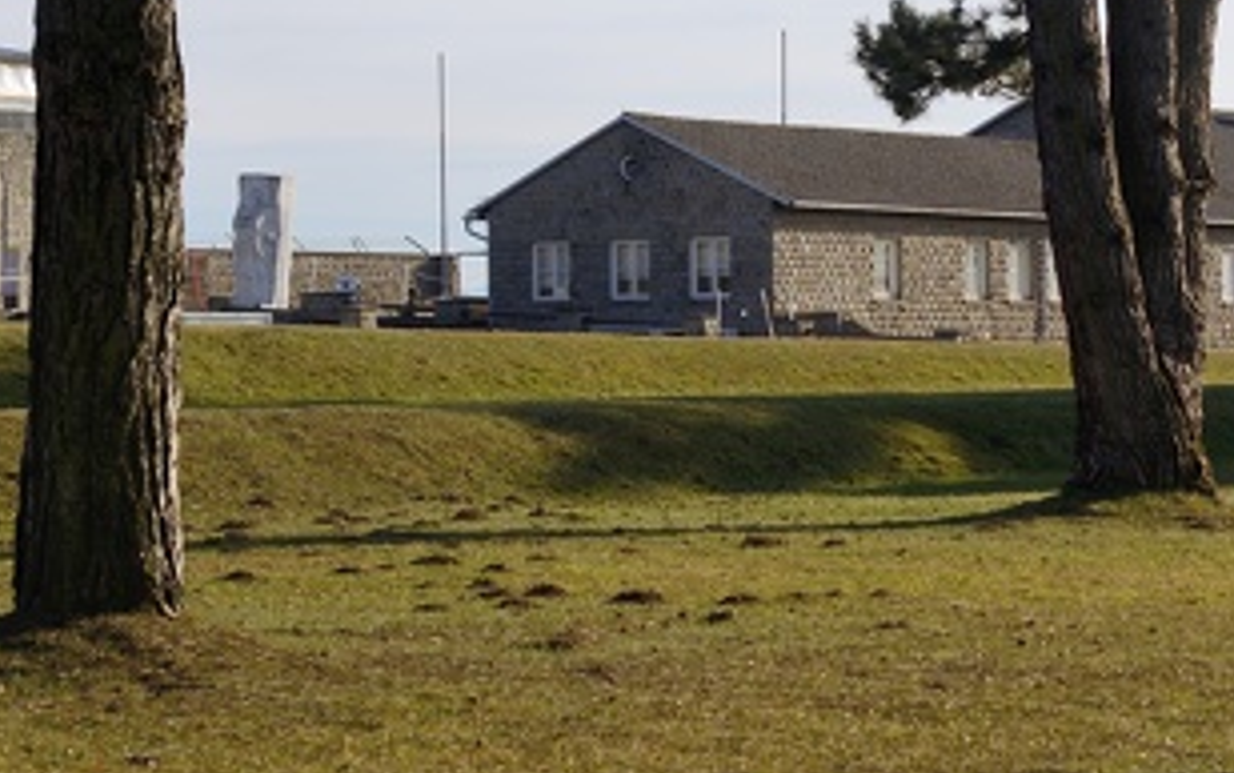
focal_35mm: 131
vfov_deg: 10.0
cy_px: 100
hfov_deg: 15.8
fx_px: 4409
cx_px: 1050
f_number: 4.5
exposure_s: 1/640
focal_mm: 50
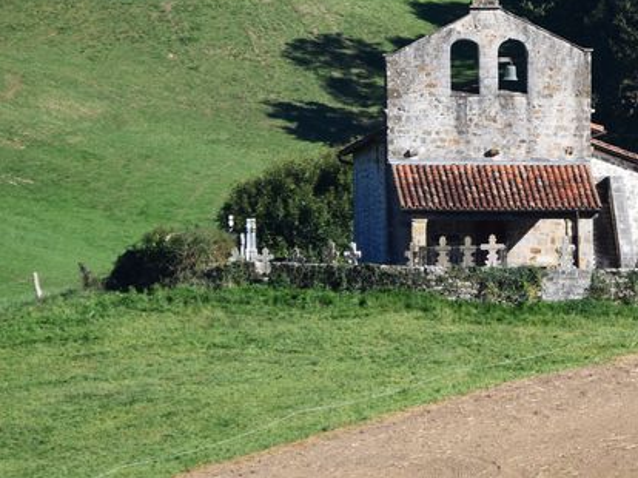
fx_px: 13484
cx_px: 413
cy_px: 180
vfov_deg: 2.0
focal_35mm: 732
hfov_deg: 2.7
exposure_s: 1/1250
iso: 400
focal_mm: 200
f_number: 5.6
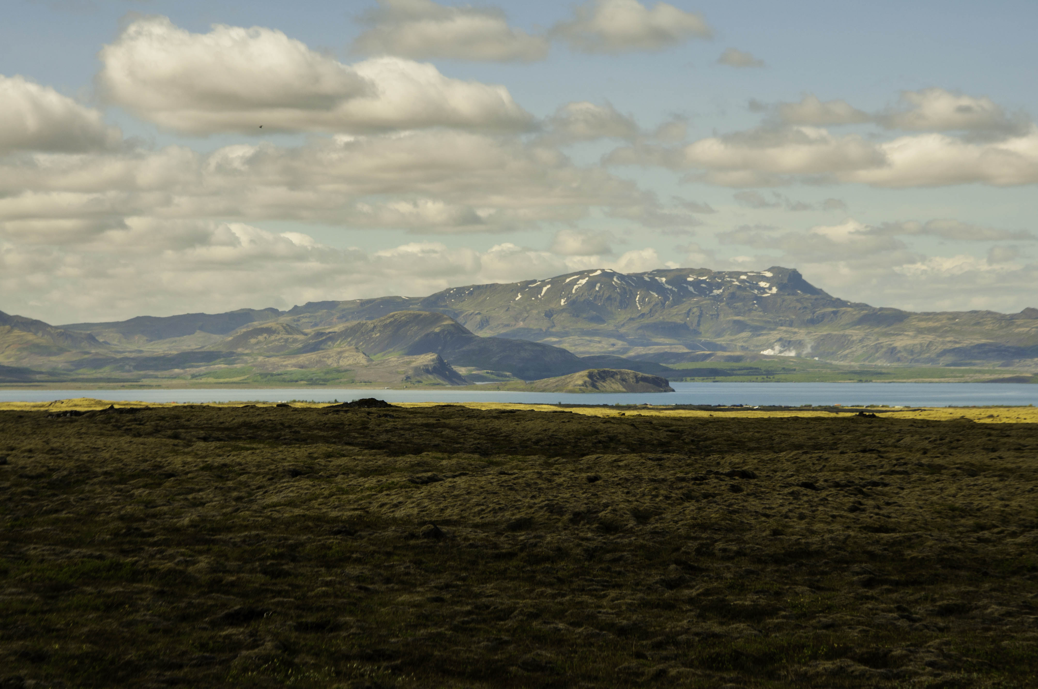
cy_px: 344
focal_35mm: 112
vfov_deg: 12.1
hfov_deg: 18.2
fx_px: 3240
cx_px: 519
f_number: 13
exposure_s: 1/200
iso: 200
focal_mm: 75
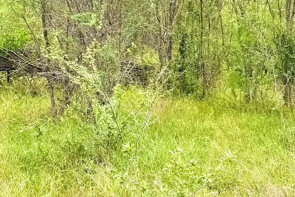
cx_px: 205
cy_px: 22
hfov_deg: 24.0
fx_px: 688
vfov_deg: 16.1
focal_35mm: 84
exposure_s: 1/495
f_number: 1.78
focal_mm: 6.76
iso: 80
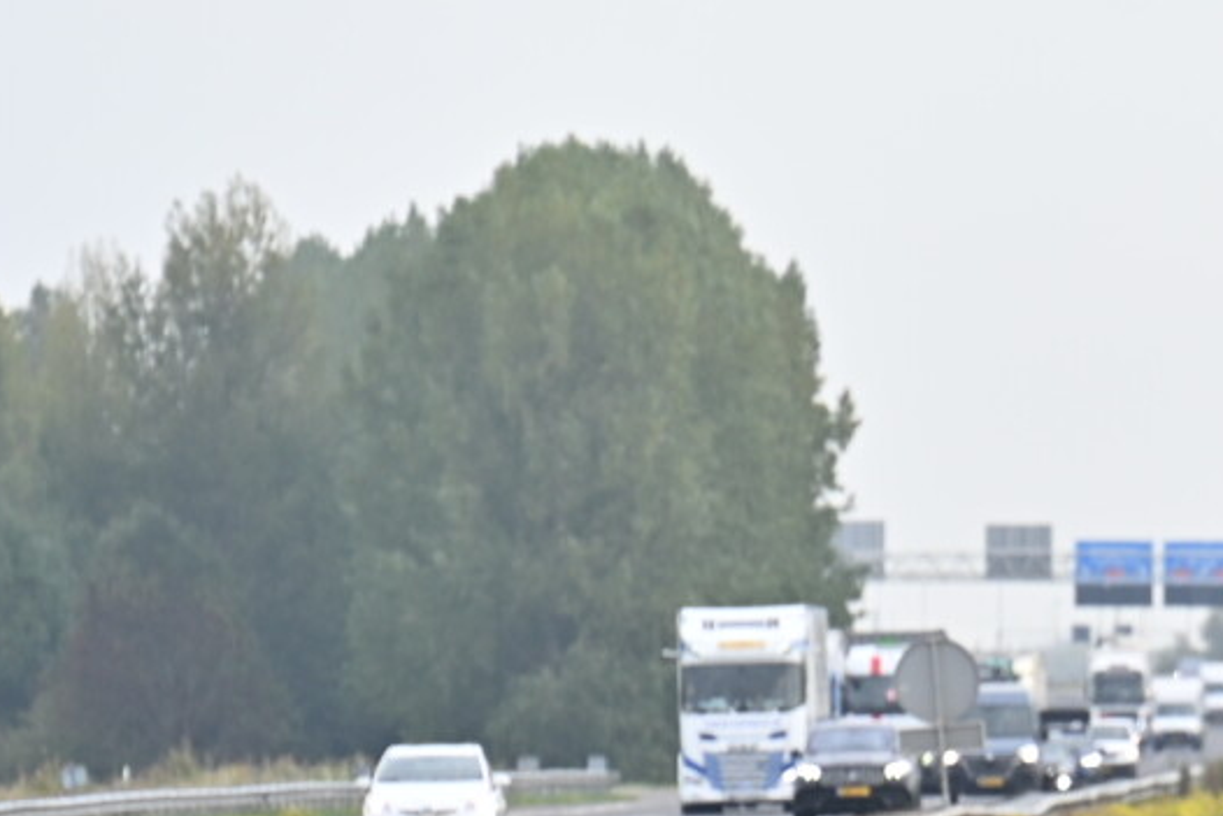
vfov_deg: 1.9
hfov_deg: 2.8
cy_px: 707
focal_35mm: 730
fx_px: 24805
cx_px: 1721
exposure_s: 1/200
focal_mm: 200
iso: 200
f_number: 6.3
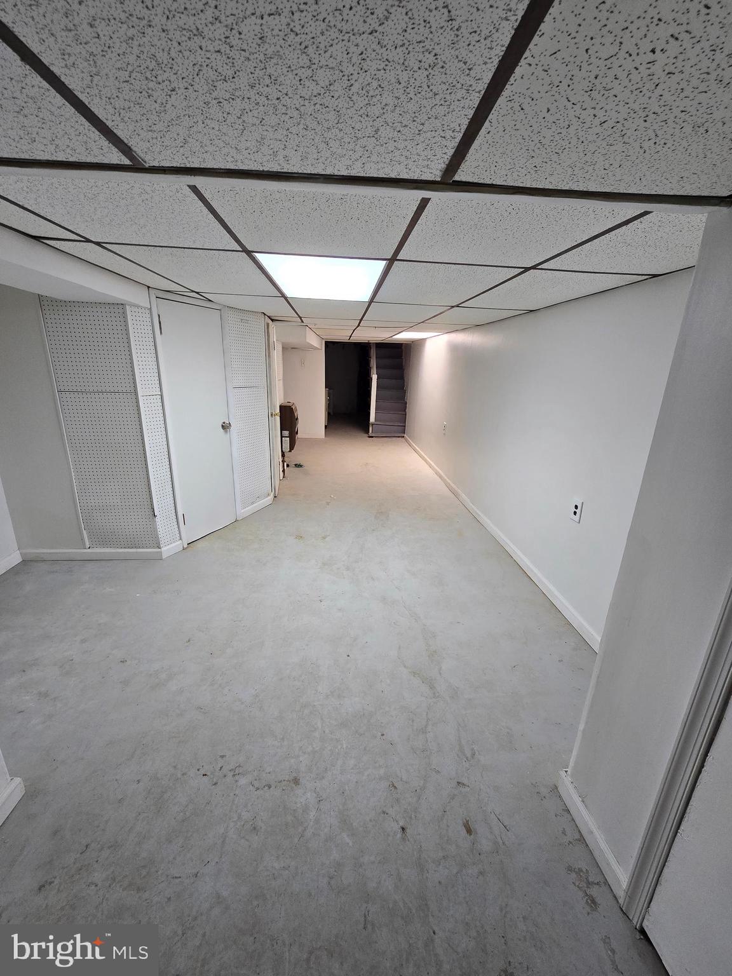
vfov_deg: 106.2
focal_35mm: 13
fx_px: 367
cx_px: 366
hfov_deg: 89.9
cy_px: 488
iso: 125
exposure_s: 1/60
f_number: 2.2
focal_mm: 2.2
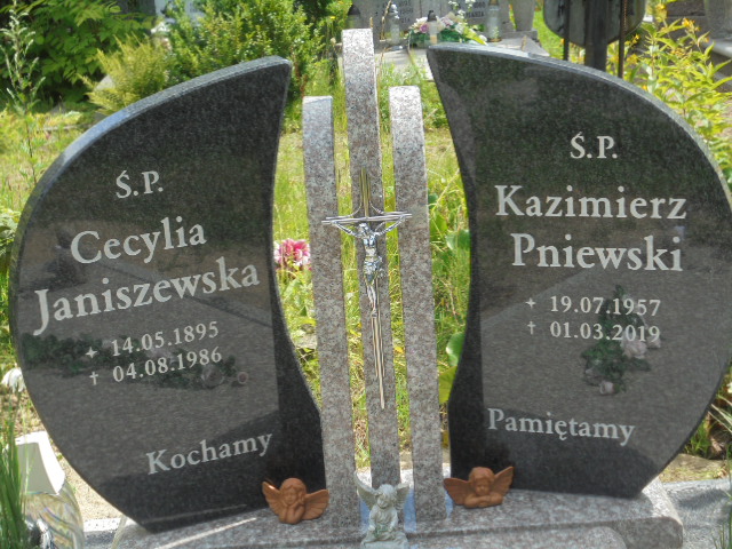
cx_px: 366
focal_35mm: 64
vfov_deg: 22.9
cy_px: 274
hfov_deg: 30.3
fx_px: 1353
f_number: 5.6
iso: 100
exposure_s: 1/200
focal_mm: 11.5
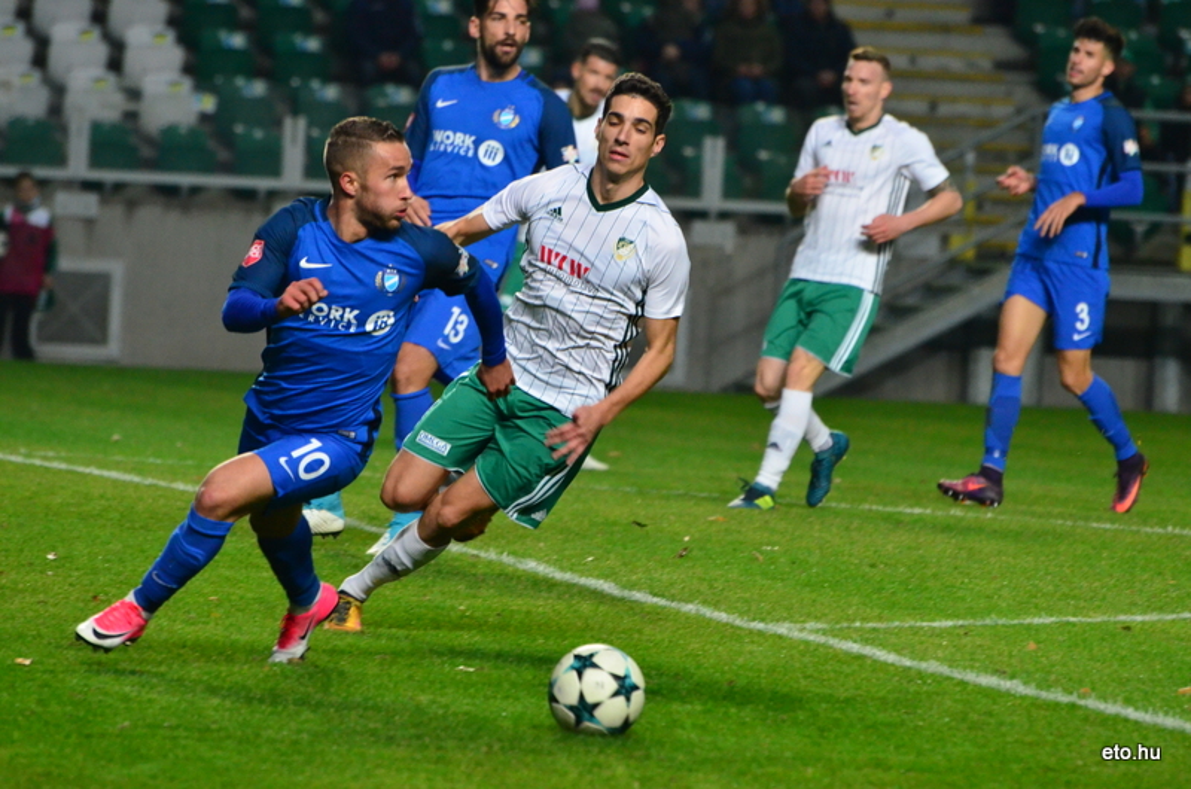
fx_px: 11391
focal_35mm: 345
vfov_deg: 4.0
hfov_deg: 6.0
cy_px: 394
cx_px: 596
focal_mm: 230
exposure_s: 1/500
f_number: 5.6
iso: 3200
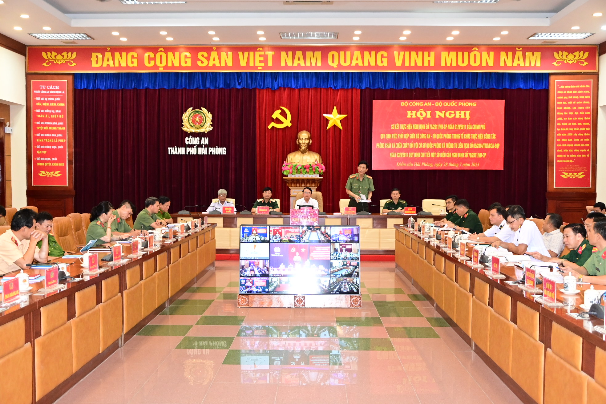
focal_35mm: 39
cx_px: 303
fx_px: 656
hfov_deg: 49.6
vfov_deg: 34.2
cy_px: 202
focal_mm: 26
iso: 3200
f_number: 4
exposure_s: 1/200
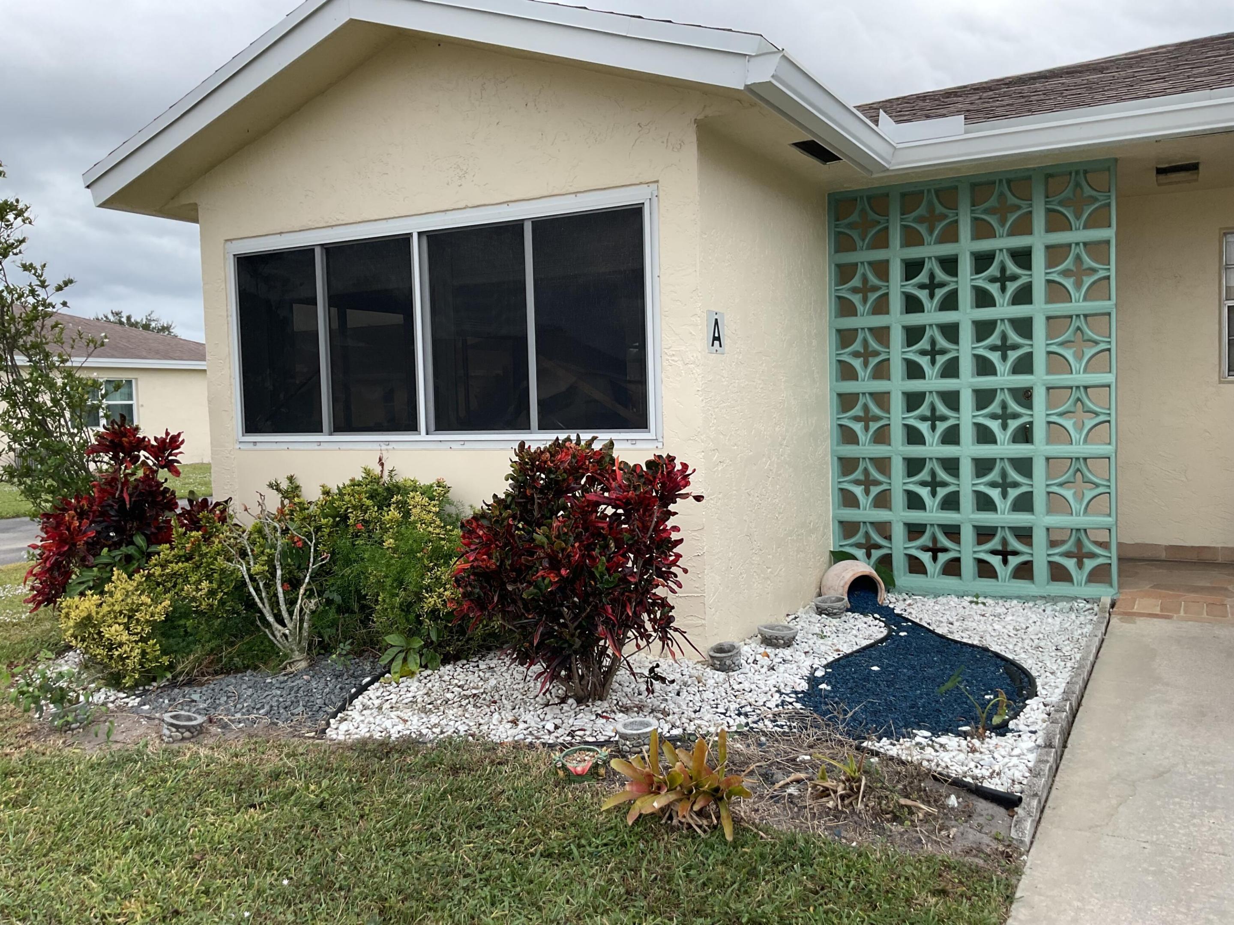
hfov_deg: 61.7
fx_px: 1034
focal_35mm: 29
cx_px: 617
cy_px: 462
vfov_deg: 48.2
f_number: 1.8
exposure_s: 1/674
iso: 16
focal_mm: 3
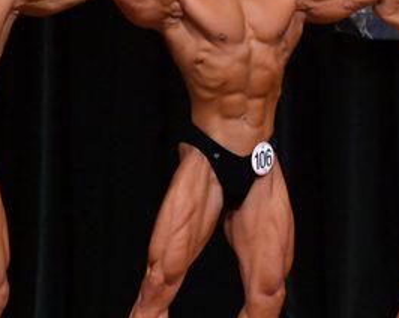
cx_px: 139
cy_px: 225
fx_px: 8231
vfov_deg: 2.2
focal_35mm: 698
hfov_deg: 2.8
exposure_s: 1/400
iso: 5000
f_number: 5.6
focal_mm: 170
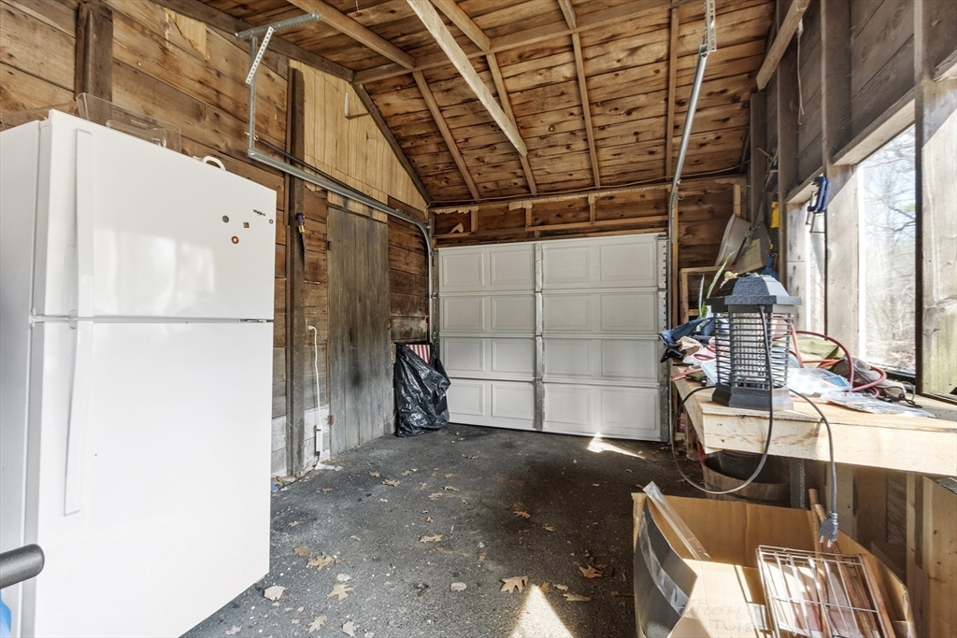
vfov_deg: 77.3
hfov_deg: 100.4
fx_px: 399
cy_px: 319
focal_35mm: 15
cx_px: 478
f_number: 6.3
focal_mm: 10
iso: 800
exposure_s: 1/2
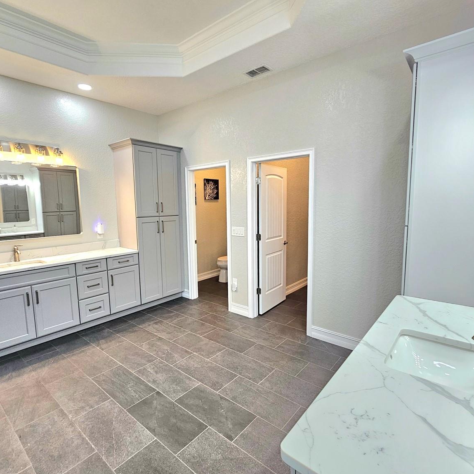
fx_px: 248
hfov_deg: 87.3
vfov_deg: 87.4
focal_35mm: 16
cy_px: 241
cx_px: 222
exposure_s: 1/60.2
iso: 100
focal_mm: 2.2
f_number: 2.2
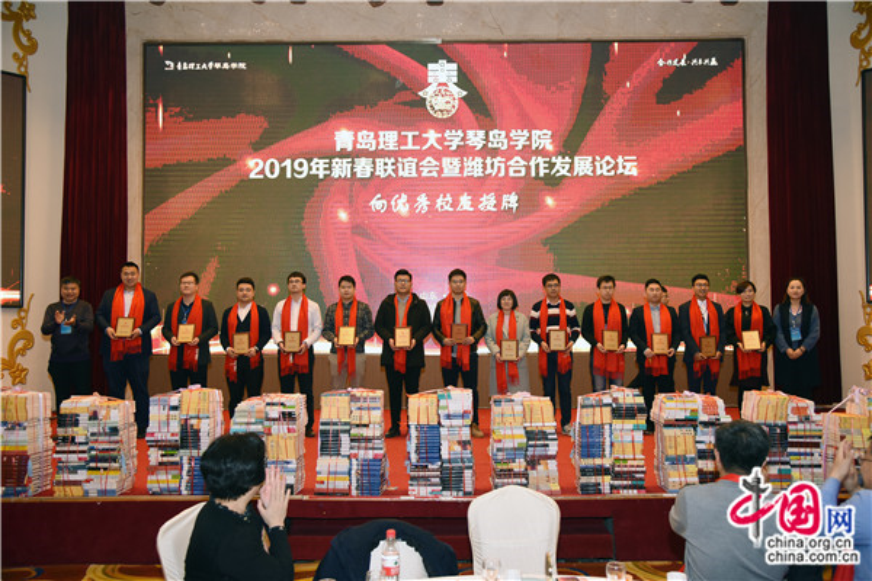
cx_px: 436
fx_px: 751
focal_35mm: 31
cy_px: 290
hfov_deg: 60.3
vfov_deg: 42.3
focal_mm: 31
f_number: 4
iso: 1250
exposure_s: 1/200
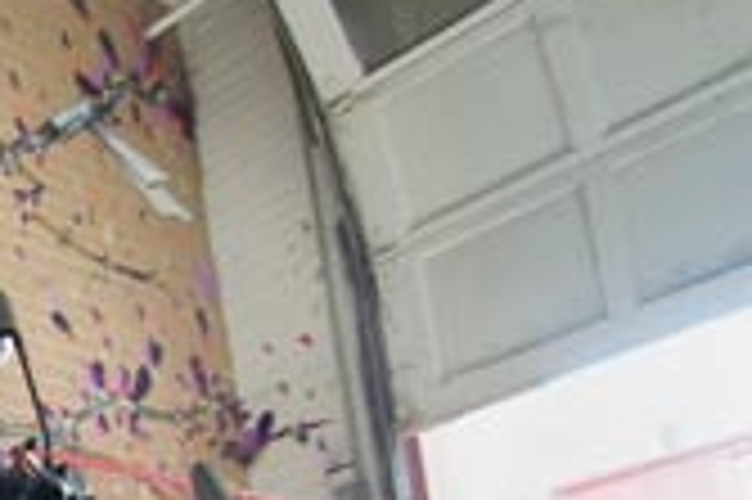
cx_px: -536
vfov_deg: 21.4
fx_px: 1085
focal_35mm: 52
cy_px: 768
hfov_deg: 23.6
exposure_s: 1/125
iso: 1100
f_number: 3.5
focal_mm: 10
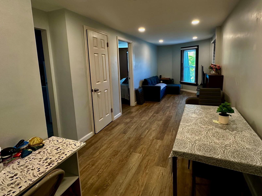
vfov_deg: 71.0
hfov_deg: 87.1
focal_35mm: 18
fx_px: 136
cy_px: 81
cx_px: 151
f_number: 2.2
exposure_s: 1/120
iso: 250
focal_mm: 2.22
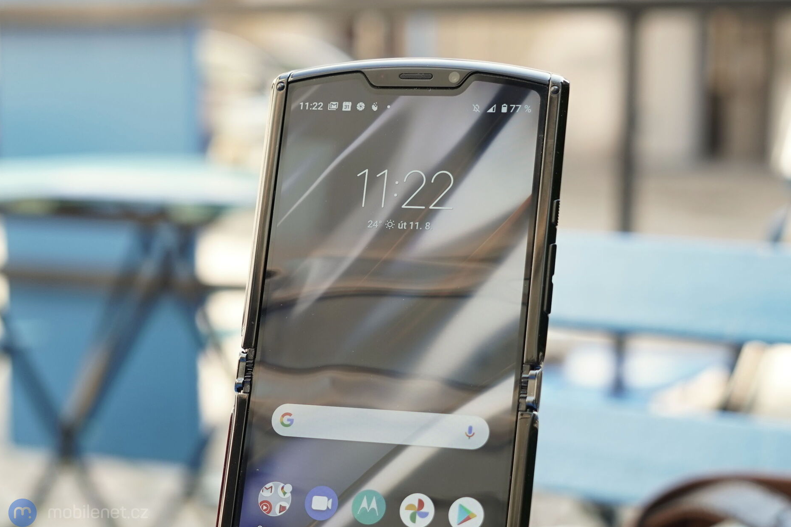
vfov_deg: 35.9
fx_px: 813
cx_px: 404
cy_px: 267
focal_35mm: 37
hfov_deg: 51.9
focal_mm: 36
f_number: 4.5
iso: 250
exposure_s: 1/160
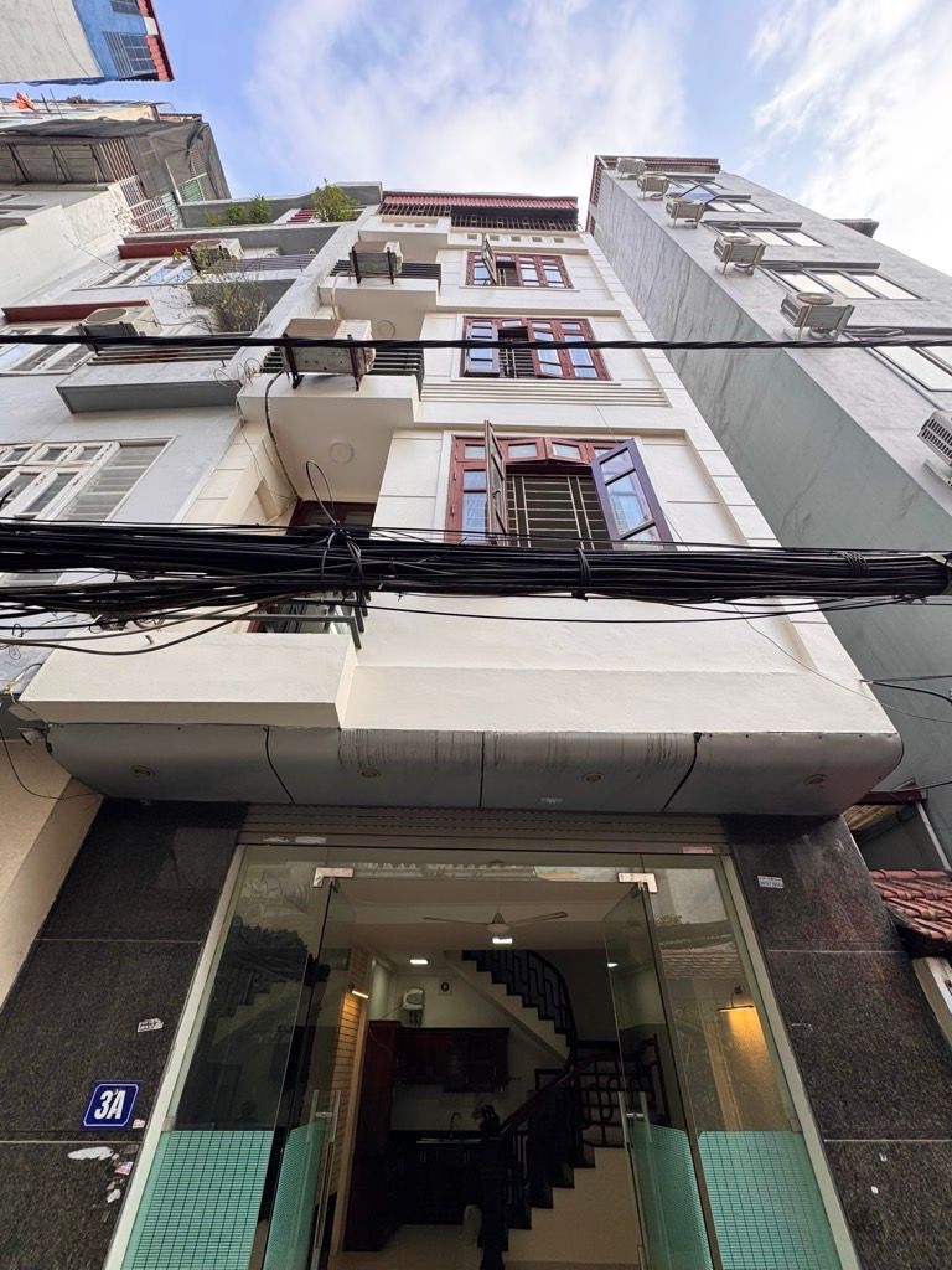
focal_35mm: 14
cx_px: 476
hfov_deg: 85.7
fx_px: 513
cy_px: 635
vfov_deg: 102.1
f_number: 2.2
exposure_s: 1/257
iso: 40
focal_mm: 2.22
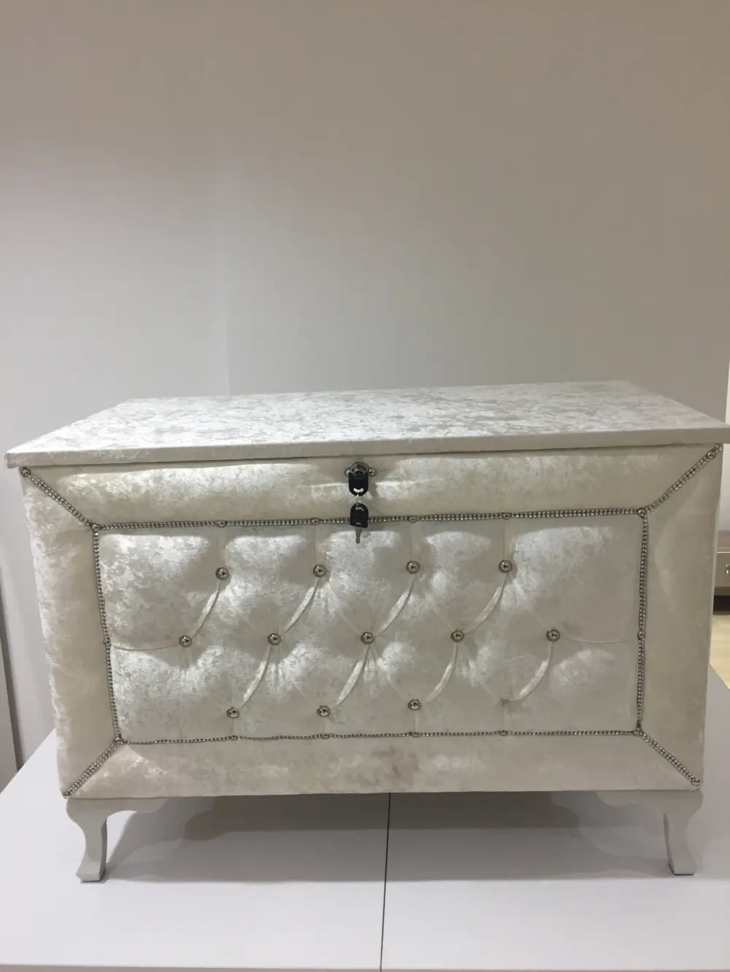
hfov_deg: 48.2
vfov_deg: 61.7
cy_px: 486
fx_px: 815
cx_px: 365
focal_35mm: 29
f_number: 2.2
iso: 100
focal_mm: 4.15
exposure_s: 1/33
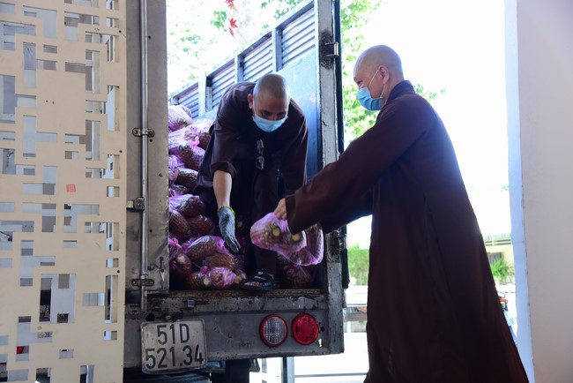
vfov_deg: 26.0
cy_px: 192
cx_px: 286
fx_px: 828
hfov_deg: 38.2
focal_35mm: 52
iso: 500
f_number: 5.6
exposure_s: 1/60
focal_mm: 52
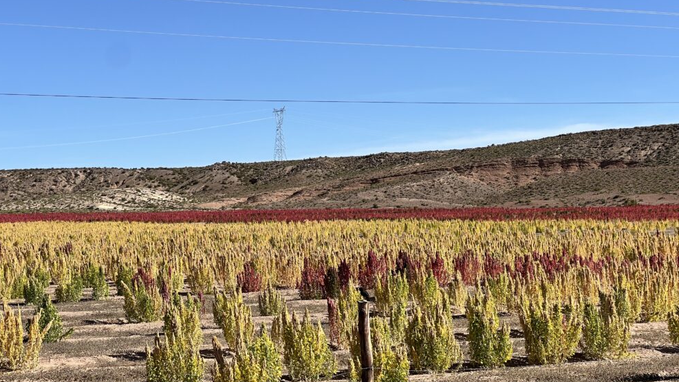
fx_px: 1530
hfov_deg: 25.0
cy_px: 251
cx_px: 341
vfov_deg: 14.2
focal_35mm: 85
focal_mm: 9
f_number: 2.8
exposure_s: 1/919
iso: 32
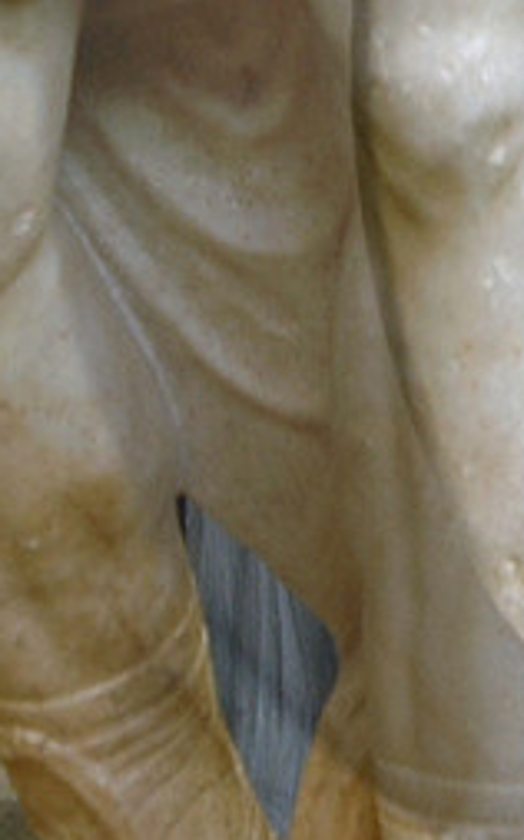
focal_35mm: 241
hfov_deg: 5.4
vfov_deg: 8.7
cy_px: 91
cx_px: 839
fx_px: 5515
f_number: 4.5
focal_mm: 25
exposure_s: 1/20
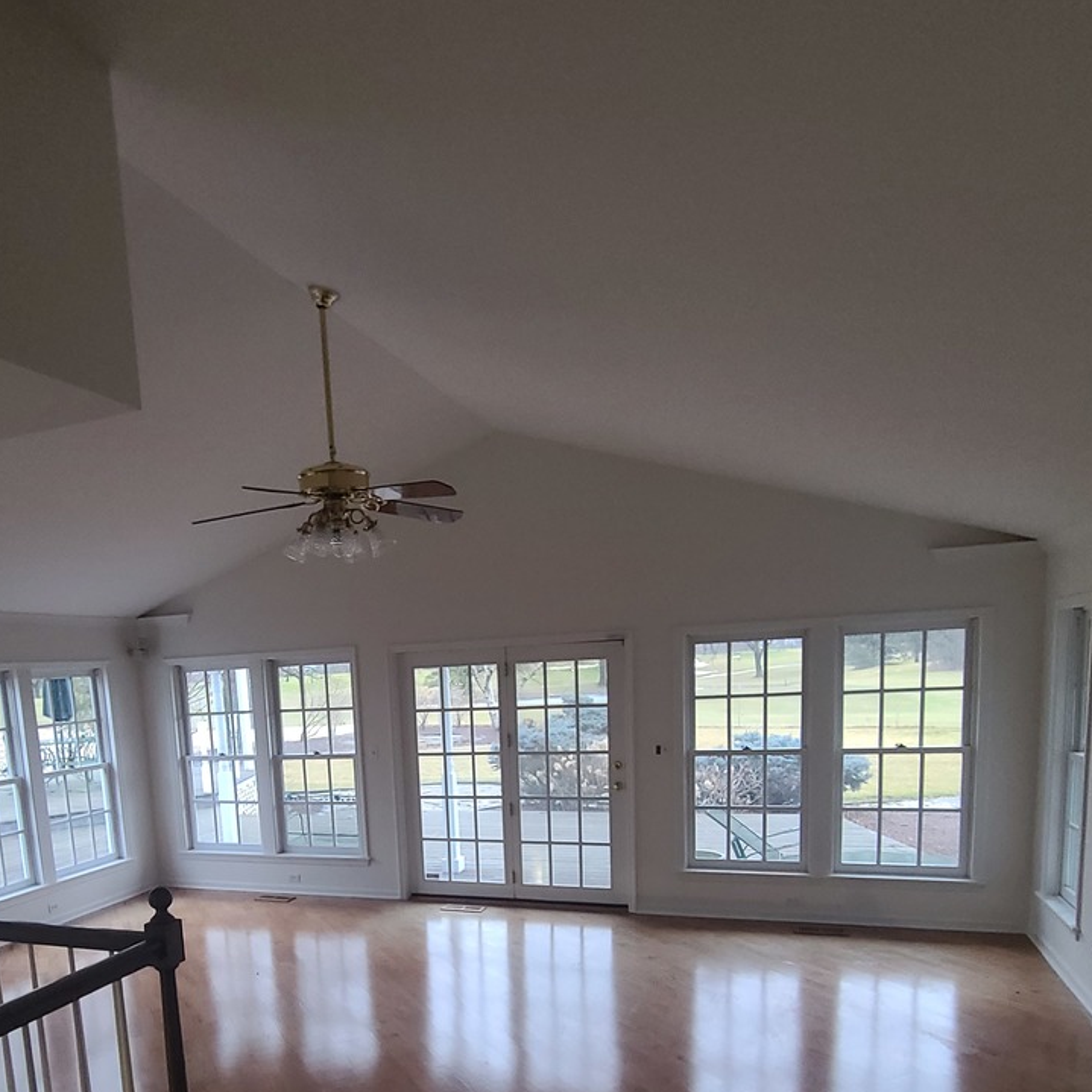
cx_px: 418
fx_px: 821
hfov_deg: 66.4
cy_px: 805
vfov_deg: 63.7
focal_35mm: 23
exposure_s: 1/24
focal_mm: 2.2
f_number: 2.2
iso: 640
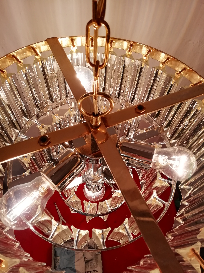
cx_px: 102
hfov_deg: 53.1
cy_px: 136
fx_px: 204
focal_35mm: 26
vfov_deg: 67.3
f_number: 2.2
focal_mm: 3.46
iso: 50
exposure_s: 1/175
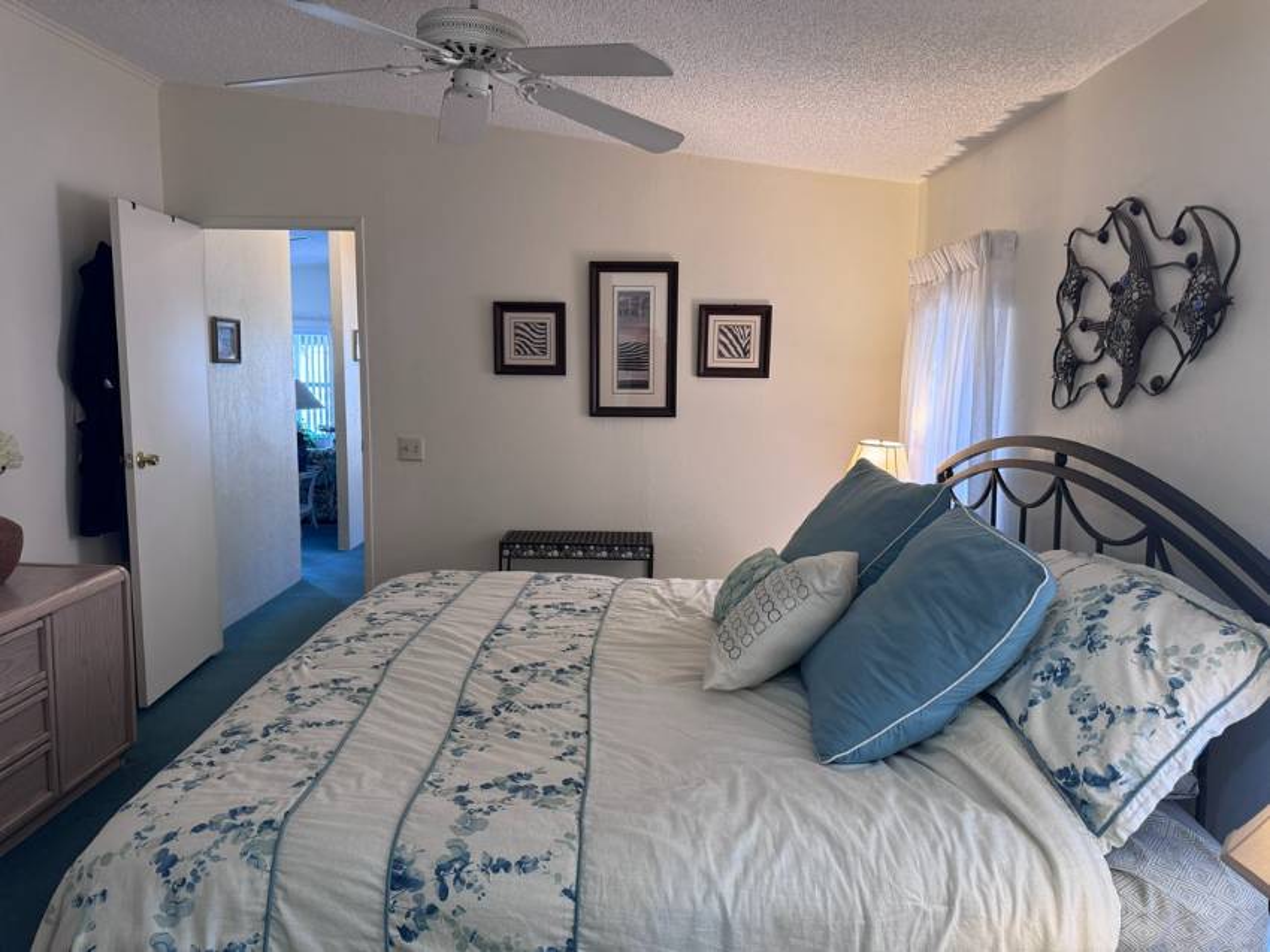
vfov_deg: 56.8
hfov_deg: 71.6
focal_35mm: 24
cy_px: 476
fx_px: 880
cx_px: 635
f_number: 1.78
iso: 200
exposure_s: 1/120
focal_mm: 6.76
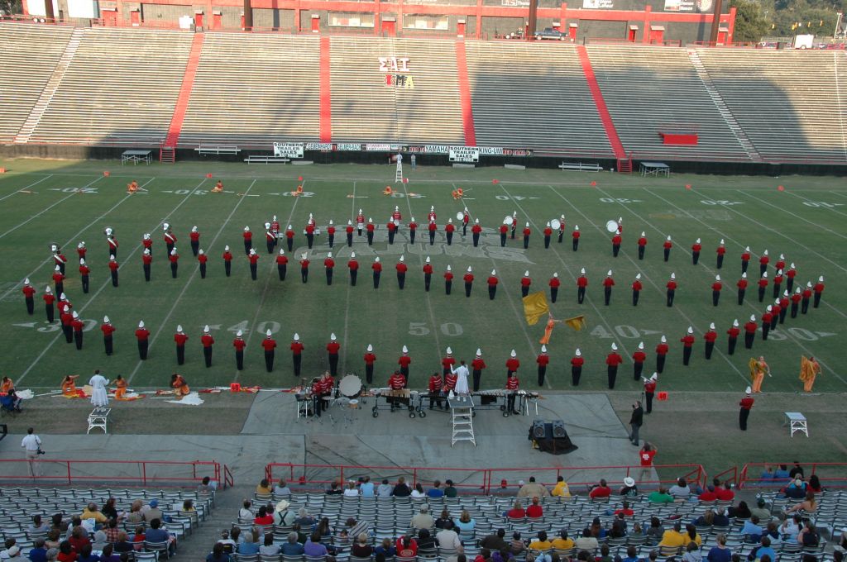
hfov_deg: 49.6
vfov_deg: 34.1
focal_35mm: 39
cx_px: 424
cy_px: 281
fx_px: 916
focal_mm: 26
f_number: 6.3
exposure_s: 1/160
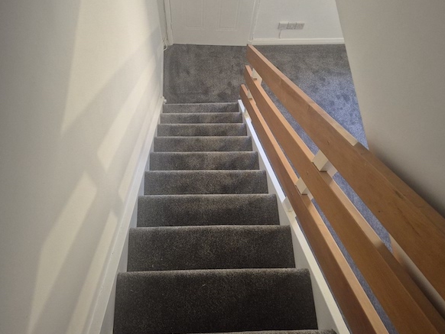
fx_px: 360
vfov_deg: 49.7
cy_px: 150
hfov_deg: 63.3
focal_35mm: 28
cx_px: 203
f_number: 1.8
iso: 500
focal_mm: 5.4
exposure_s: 1/100
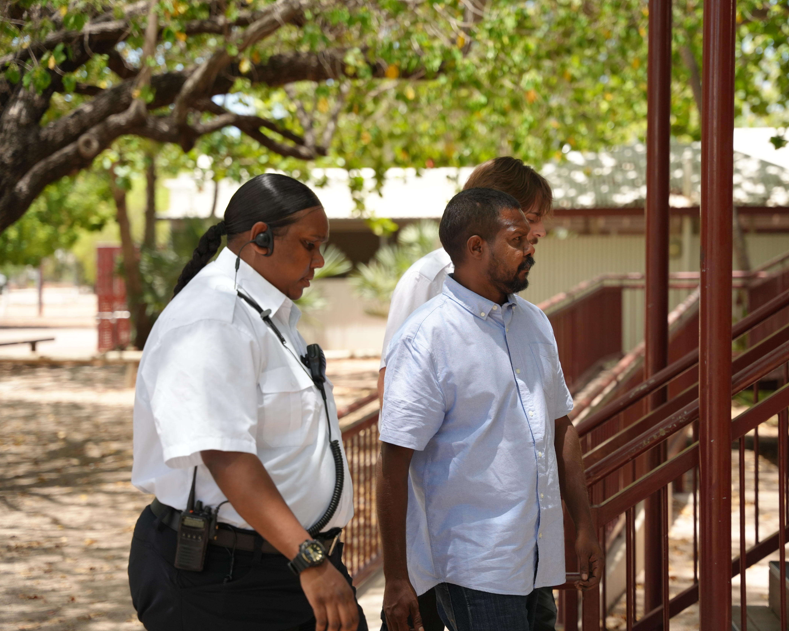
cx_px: 470
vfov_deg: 19.4
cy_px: 316
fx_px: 1845
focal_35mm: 79
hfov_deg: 24.1
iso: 800
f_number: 2.8
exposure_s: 1/4000
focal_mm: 70
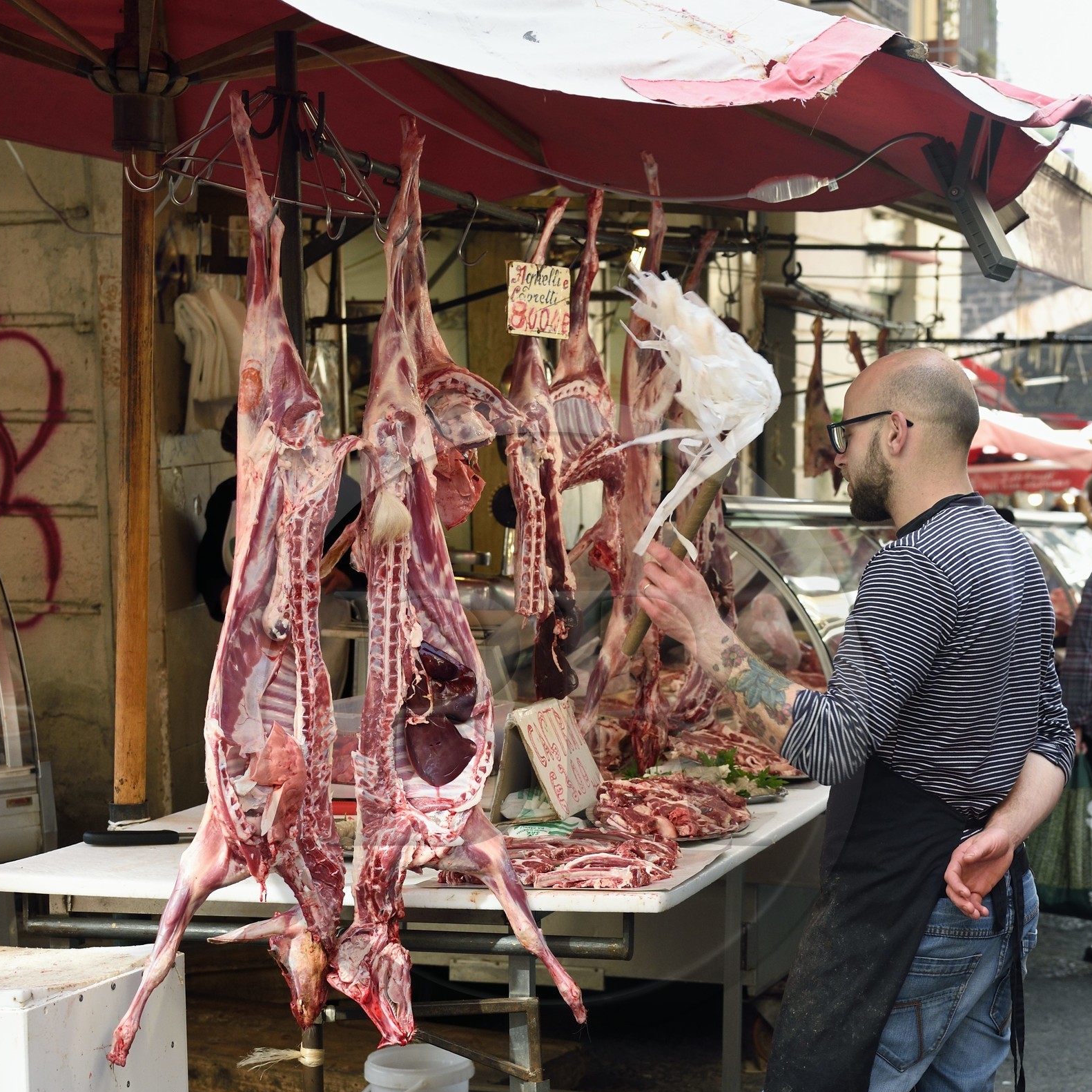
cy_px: 719
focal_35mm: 71
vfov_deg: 24.2
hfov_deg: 24.3
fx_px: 2534
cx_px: 547
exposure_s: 1/250
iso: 800
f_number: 6.3
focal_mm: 55
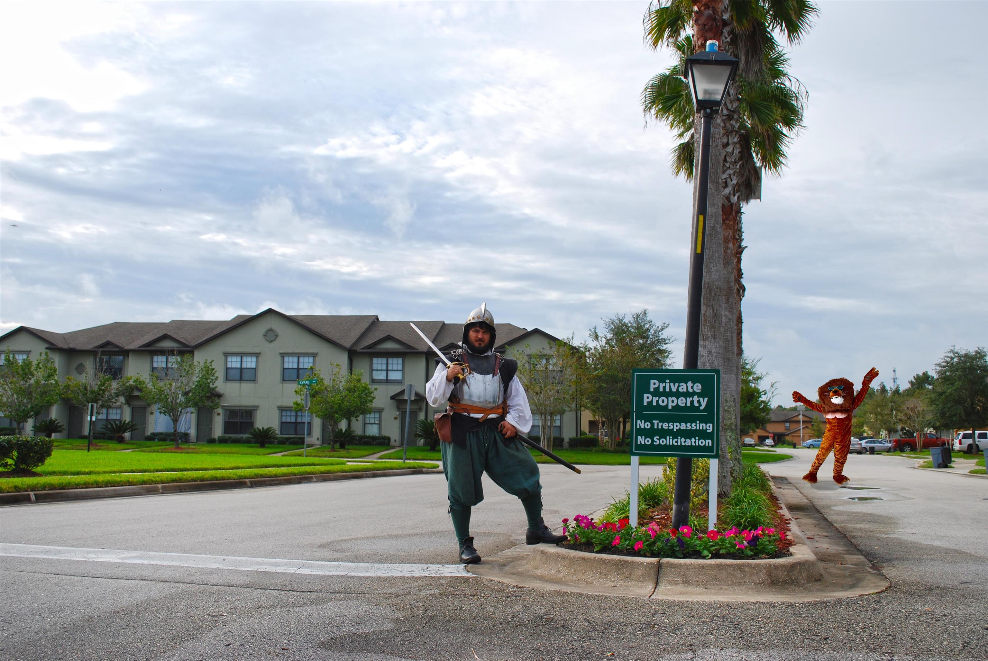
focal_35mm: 36
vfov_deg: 37.0
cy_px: 330
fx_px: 989
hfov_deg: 53.1
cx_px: 494
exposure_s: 1/200
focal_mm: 24
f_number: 7.1
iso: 100
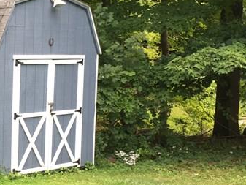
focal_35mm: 88
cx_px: -14
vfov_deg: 16.8
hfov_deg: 21.3
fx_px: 626
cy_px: 100
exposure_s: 1/60
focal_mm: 4.15
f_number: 2.2
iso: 32
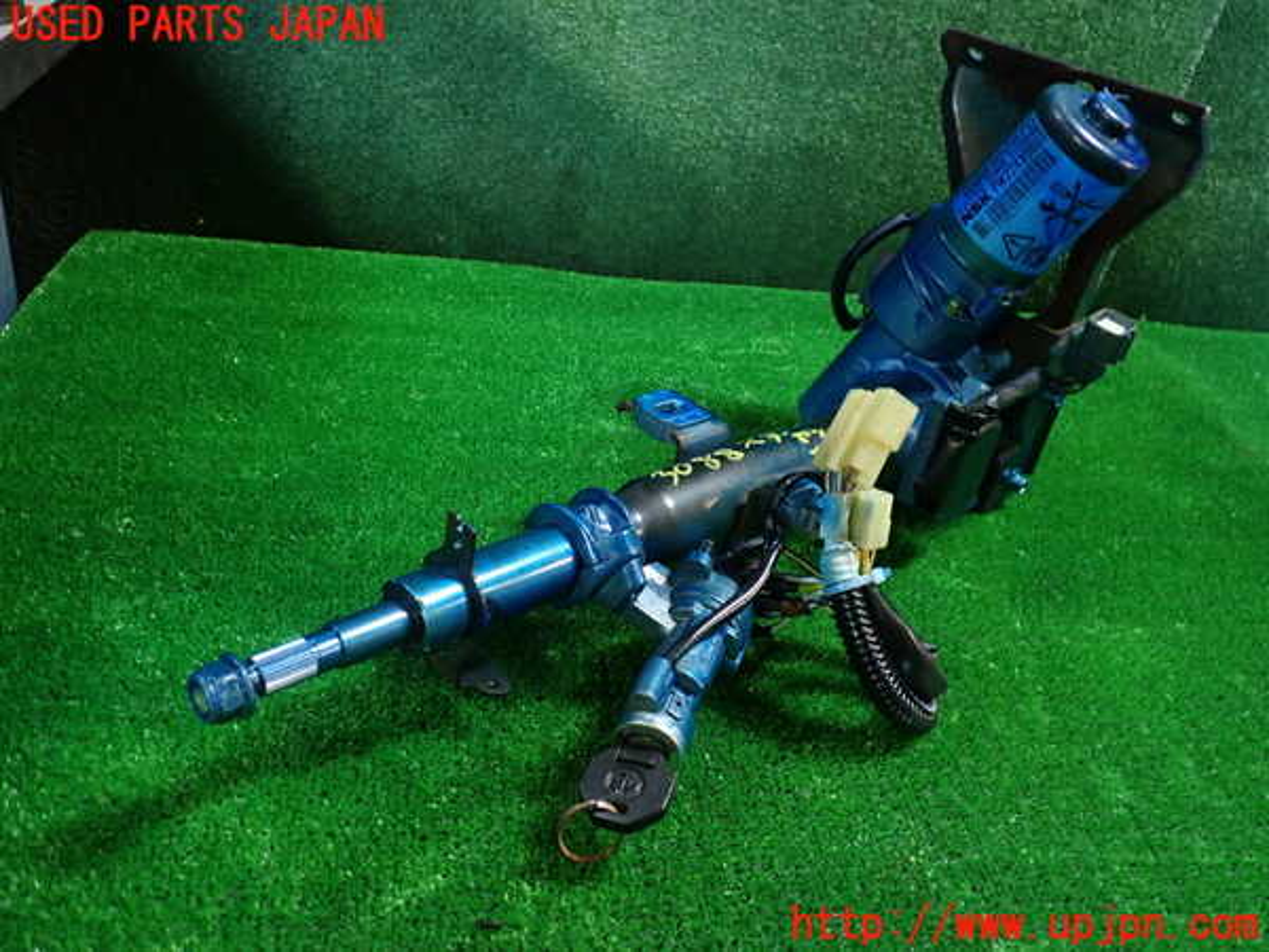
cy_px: 476
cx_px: 634
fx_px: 1100
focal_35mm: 30
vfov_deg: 46.8
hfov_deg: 60.0
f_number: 2.3
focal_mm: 5.4
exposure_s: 1/30
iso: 320
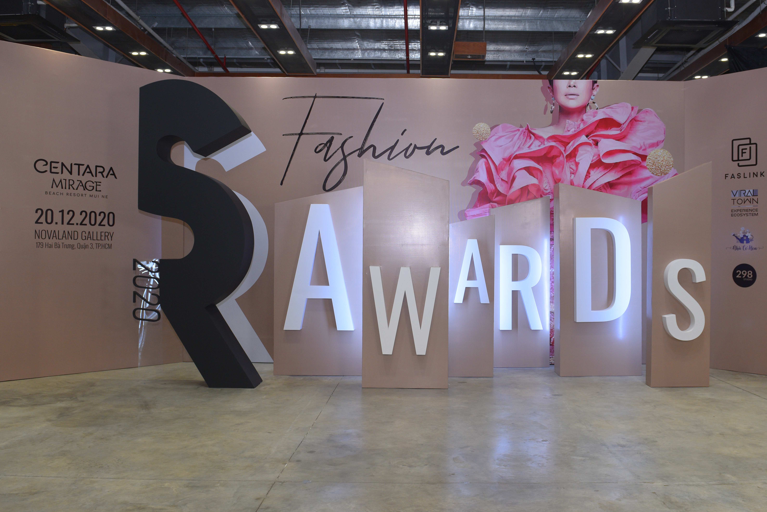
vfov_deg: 43.6
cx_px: 429
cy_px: 251
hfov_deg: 61.7
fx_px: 639
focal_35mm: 30
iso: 500
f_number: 5
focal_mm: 24
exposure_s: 1/100
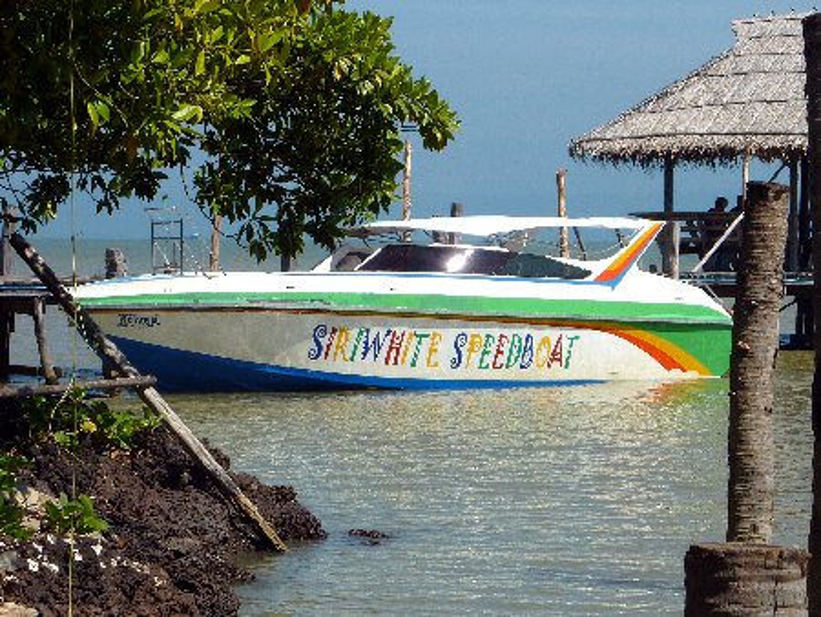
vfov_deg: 10.7
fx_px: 3298
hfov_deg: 14.2
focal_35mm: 139
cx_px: 410
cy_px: 308
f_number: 5.6
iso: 80
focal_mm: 15.8
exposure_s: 1/800
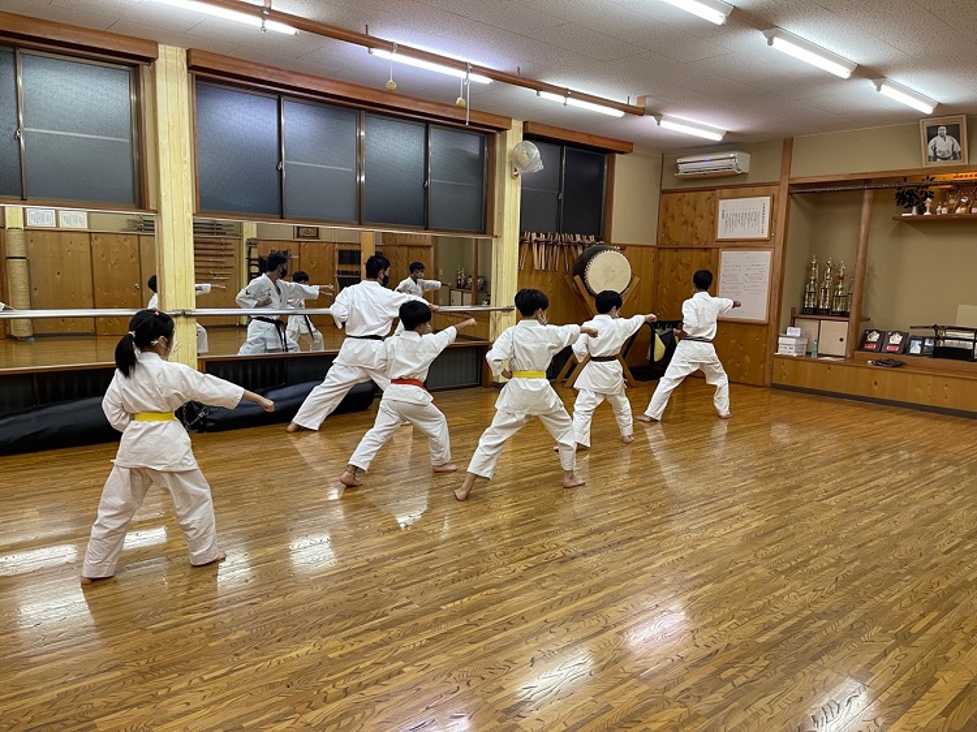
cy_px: 366
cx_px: 488
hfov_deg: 67.3
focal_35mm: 26
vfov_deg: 53.0
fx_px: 734
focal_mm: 5.1
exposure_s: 1/60
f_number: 1.6
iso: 125
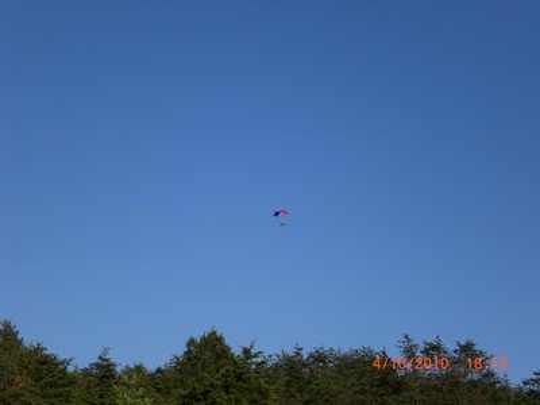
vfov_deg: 19.6
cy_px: 202
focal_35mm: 75
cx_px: 270
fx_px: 1170
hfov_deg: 26.0
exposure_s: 1/400
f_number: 6.4
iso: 50
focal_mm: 12.47
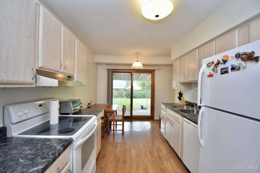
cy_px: 86
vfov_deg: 77.3
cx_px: 130
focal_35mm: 15
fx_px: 108
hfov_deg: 100.4
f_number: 4.5
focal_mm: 10
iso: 450
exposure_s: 1/60
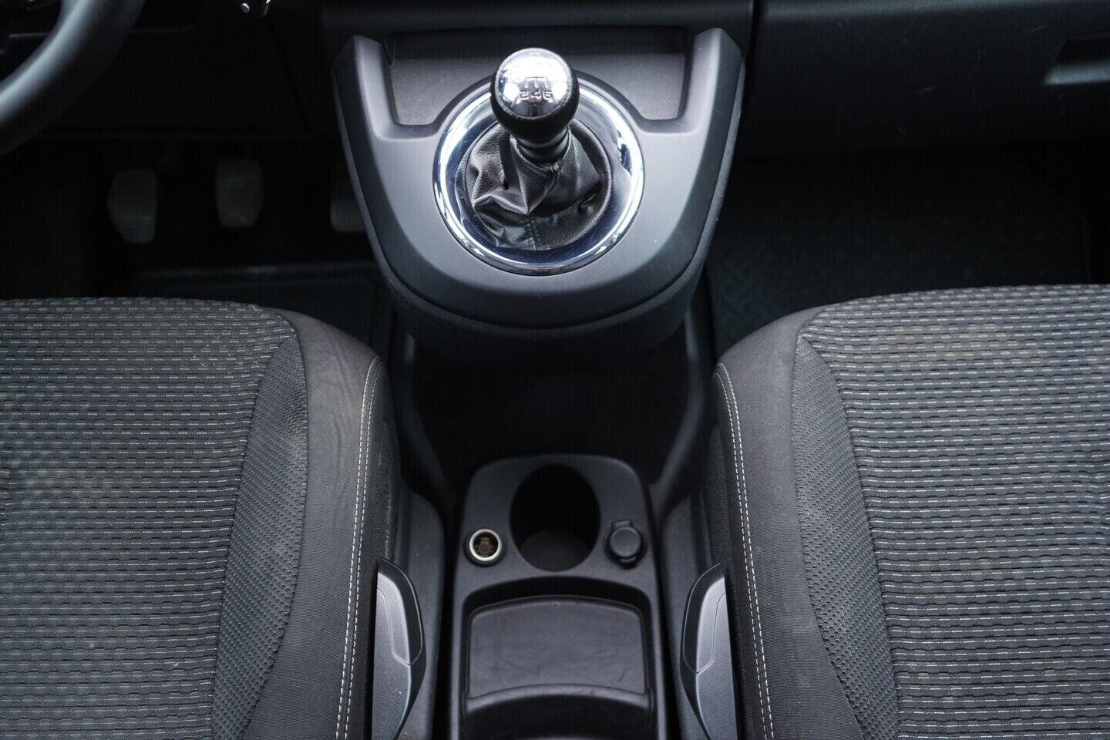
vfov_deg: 36.9
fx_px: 1110
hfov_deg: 53.1
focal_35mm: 36
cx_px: 555
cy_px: 370
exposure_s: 1/40
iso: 500
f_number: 2.8
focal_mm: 24
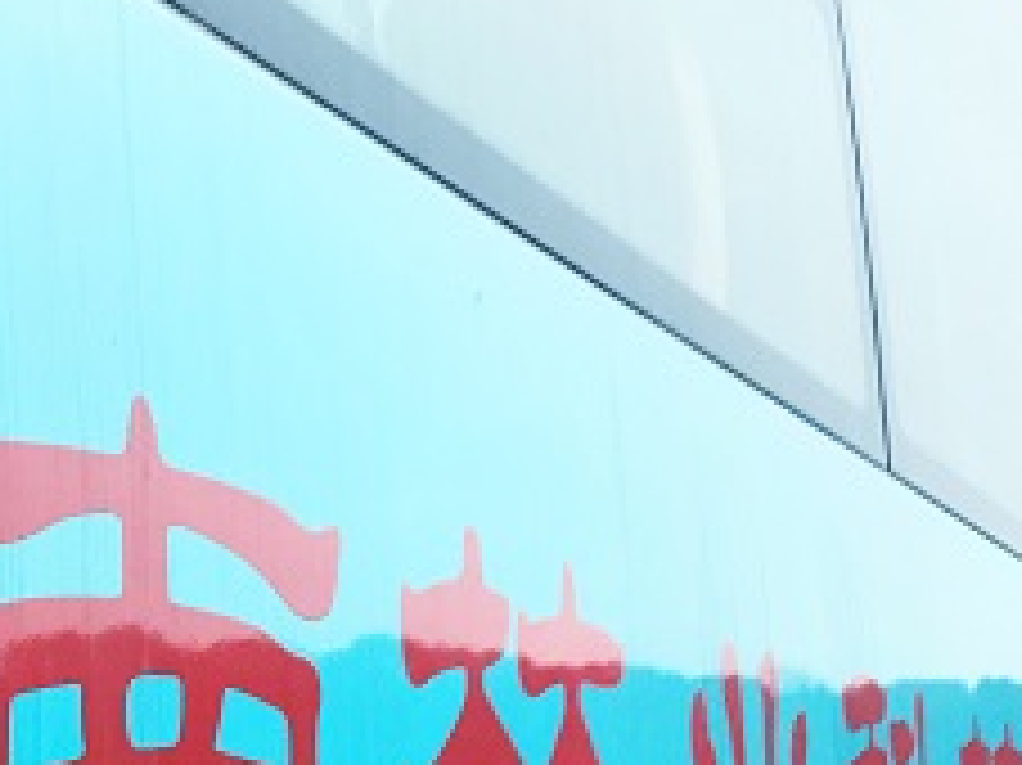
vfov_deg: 19.2
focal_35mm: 74
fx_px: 2184
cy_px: 819
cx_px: -41
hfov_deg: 24.9
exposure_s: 1/5650
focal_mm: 3.99
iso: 20
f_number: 1.8
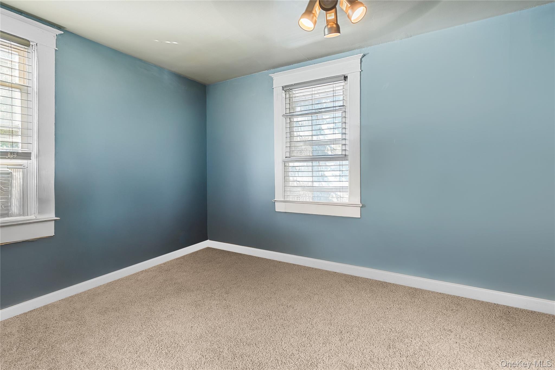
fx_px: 247
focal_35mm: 16
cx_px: 278
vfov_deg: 73.7
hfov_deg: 96.7
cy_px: 185
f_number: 8
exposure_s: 2.5
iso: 100
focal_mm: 16
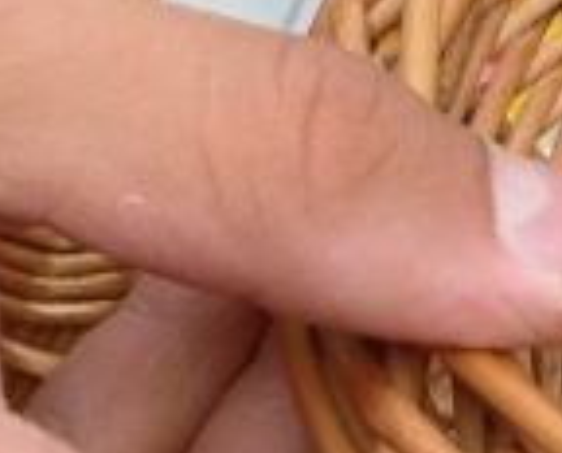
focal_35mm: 189
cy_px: 94
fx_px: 3152
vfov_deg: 8.2
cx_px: 1397
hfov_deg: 9.1
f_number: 2.4
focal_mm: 4.28
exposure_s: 1/355
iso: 50
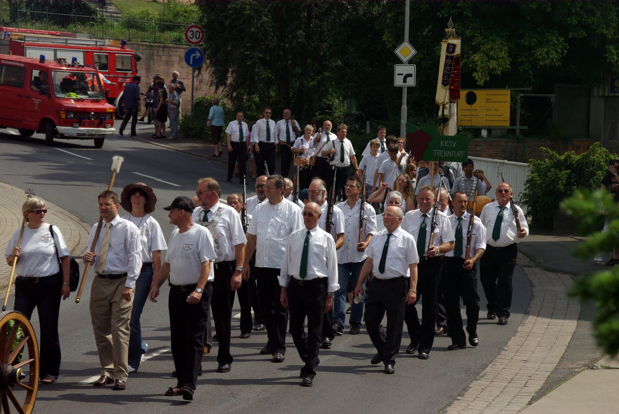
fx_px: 2324
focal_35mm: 135
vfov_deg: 10.2
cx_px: 310
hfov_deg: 15.2
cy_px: 207
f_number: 8
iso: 400
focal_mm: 90
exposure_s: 1/1500
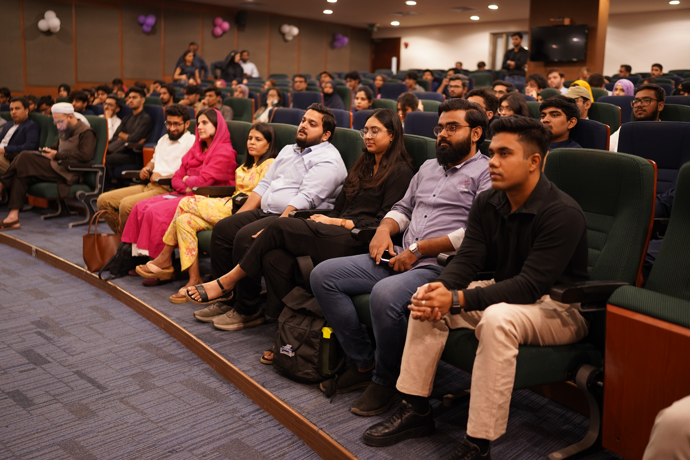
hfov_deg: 54.4
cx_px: 345
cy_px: 230
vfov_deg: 37.9
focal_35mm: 35
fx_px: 671
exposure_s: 1/160
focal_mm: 35
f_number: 1.6
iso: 1000
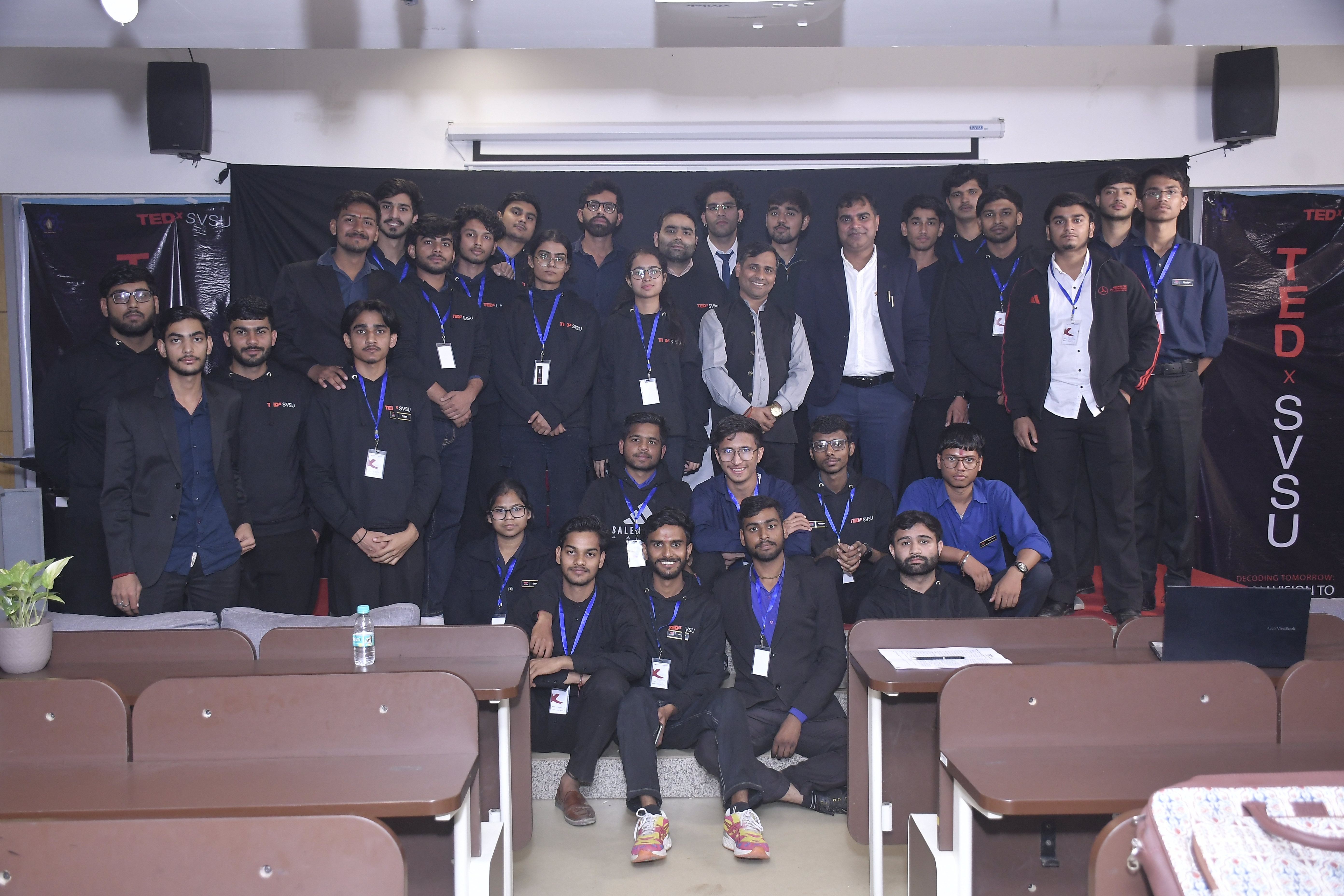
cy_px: 448
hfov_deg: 55.8
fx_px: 1269
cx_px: 672
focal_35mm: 34
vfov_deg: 38.9
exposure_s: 1/125
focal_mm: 23
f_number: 5
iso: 1000
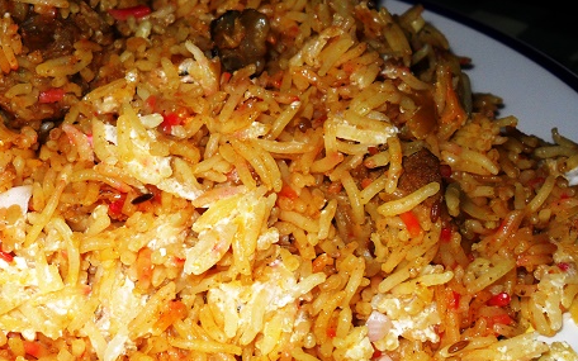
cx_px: 138
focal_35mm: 57
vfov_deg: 22.7
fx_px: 898
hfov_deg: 34.8
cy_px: 198
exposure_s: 1/45
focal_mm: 6.2
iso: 100
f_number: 8.9
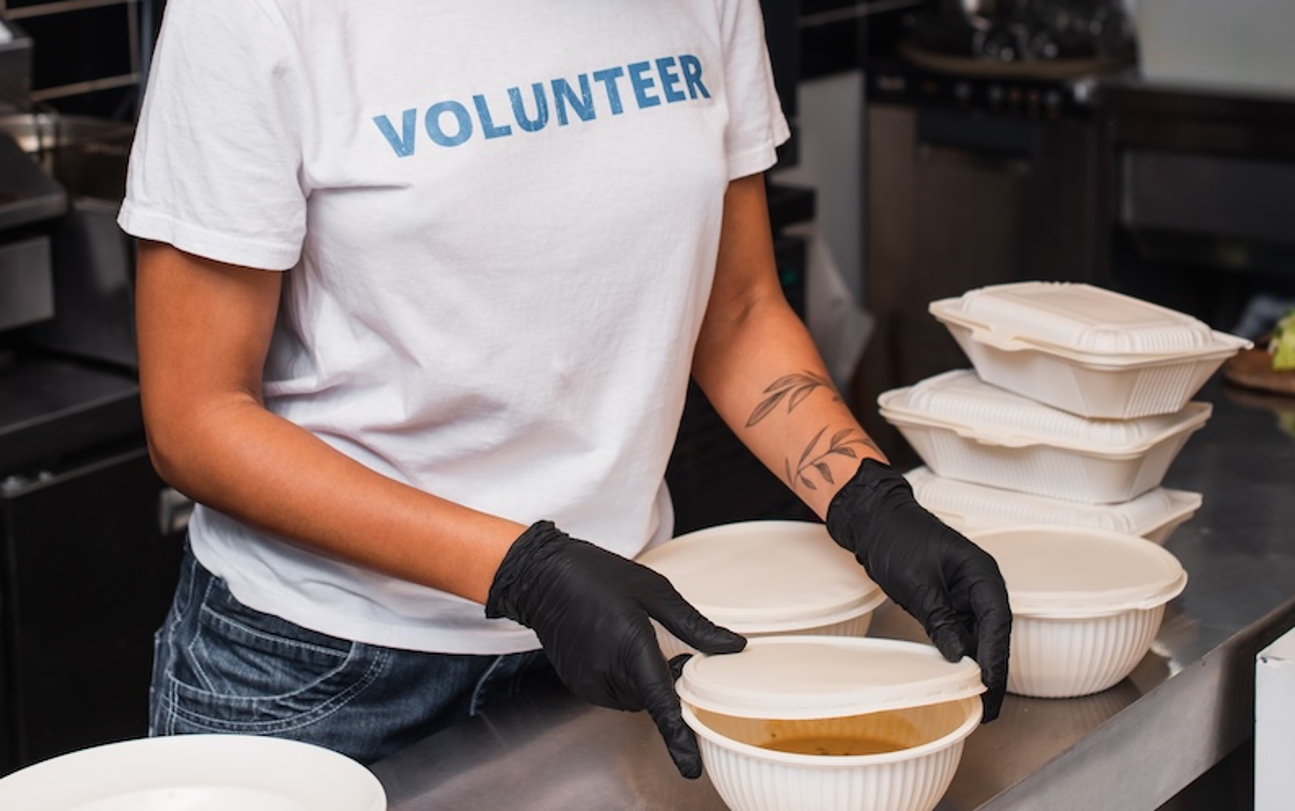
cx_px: 652
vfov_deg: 16.8
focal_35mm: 77
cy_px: 145
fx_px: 2719
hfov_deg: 26.8
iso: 80
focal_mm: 50
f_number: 4
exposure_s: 1/160
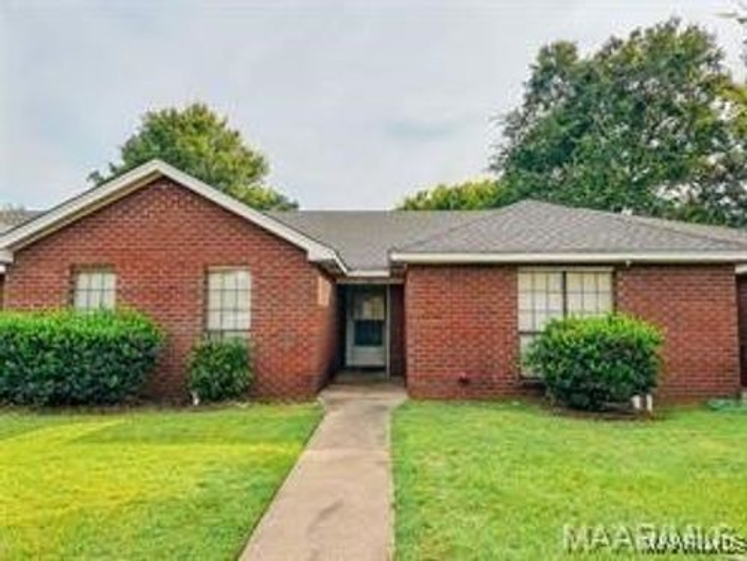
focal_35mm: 24
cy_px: 280
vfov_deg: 56.8
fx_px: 518
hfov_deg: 71.6
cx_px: 374
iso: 80
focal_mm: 6.86
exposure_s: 1/2500
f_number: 1.8
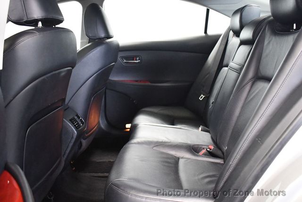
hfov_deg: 53.1
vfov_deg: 36.9
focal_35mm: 36
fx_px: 302
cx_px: 151
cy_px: 101
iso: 4500
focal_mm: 18
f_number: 3.5
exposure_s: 1/60
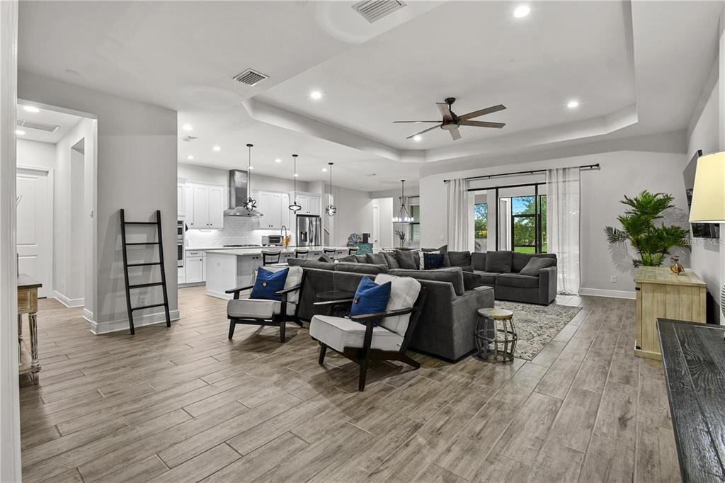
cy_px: 242
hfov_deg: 100.4
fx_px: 302
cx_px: 362
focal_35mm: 15
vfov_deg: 77.3
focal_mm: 10
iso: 100
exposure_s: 1/2
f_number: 7.1
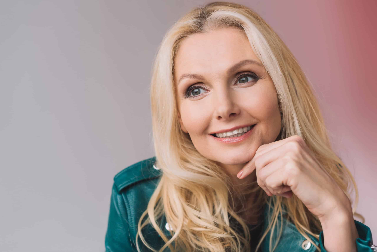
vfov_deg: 27.0
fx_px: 524
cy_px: 126
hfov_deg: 39.6
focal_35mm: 50
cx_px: 188
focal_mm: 50
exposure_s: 1/200
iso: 400
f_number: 3.2
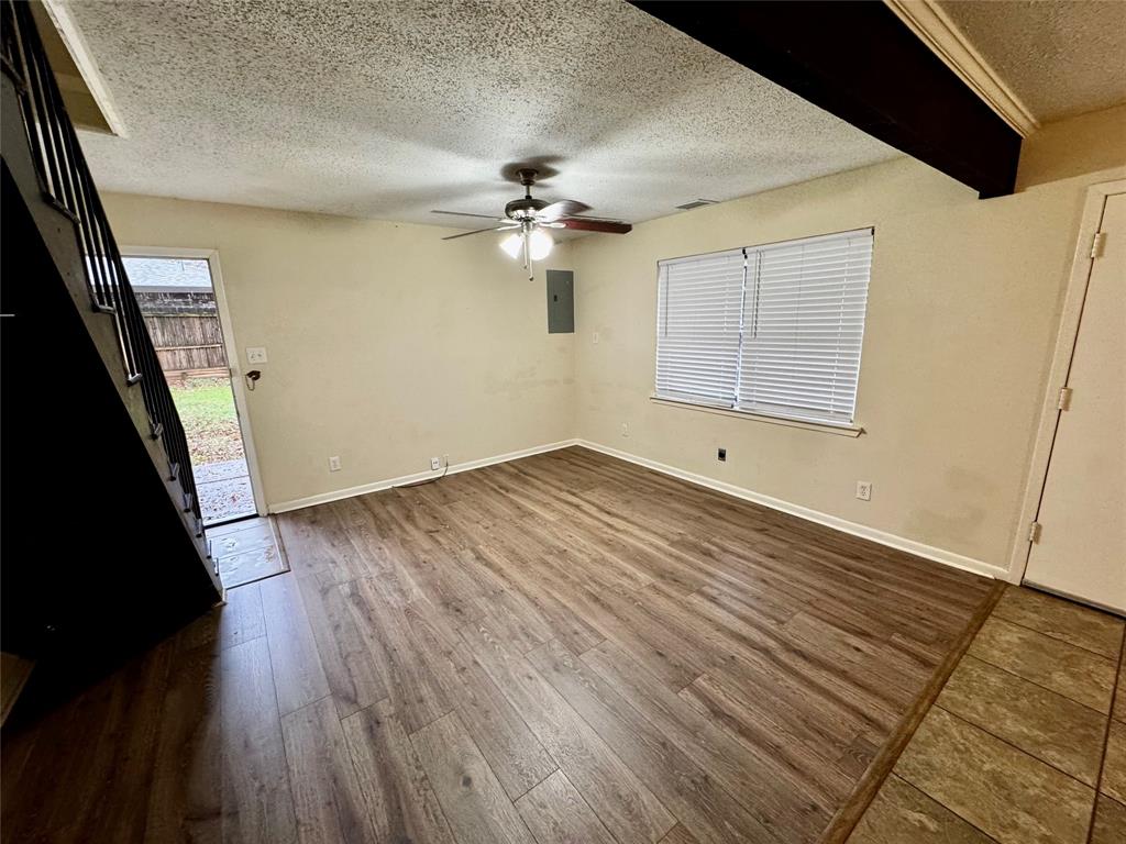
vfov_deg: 85.7
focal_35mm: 14
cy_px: 422
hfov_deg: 102.1
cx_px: 563
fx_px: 455
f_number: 2.2
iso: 250
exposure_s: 1/60
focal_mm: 2.22
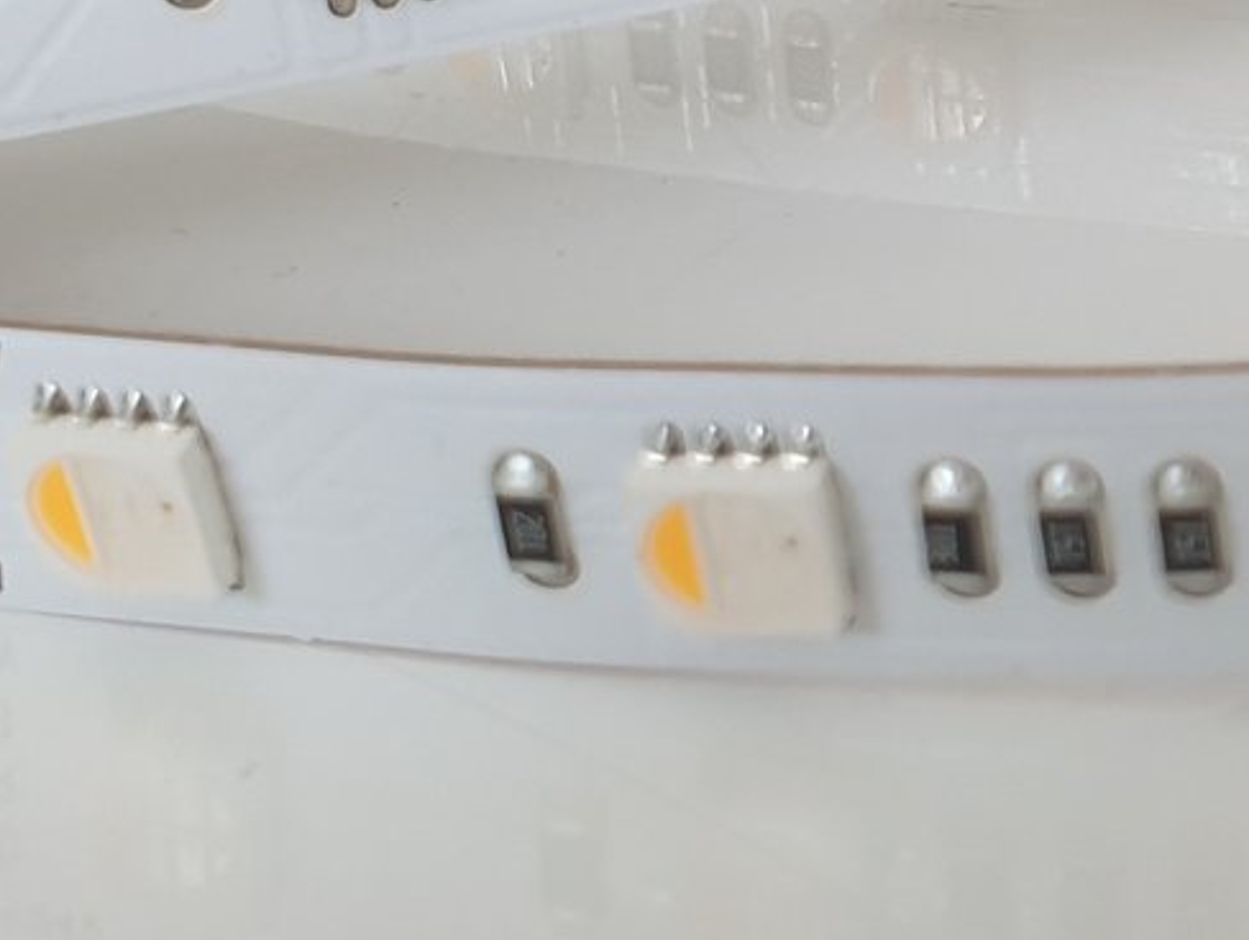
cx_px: 594
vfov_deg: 22.0
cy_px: -32
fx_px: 2311
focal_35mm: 64
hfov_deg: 30.2
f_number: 2.4
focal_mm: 4.3
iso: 50
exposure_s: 1/60
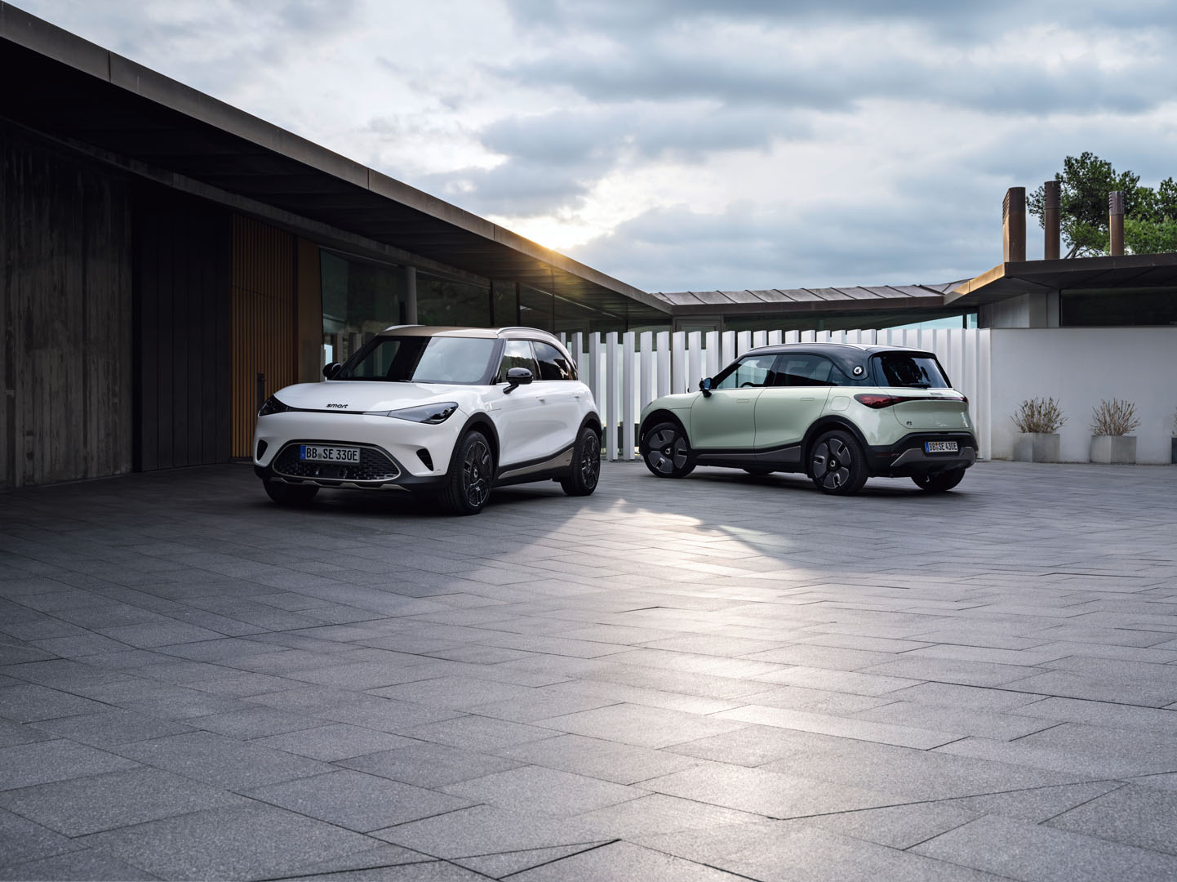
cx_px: 588
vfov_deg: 36.8
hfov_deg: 47.9
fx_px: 1325
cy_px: 441
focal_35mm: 39
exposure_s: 1/5
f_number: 11
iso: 100
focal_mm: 49
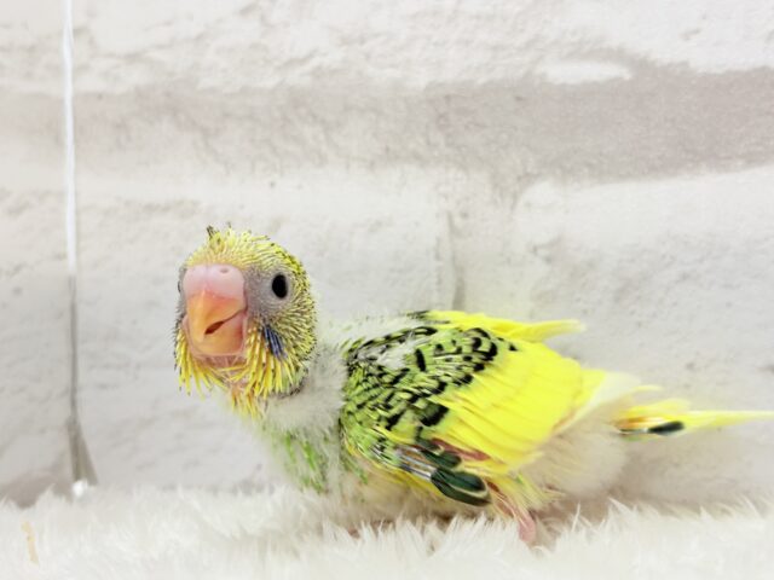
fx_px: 1163
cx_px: 387
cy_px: 290
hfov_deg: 36.8
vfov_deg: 28.0
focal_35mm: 52
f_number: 1.6
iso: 50
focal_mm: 5.96
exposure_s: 1/50
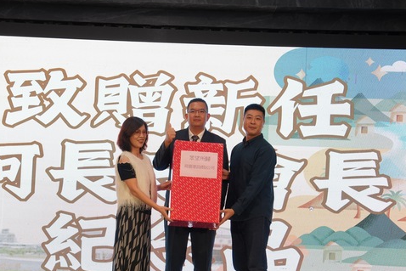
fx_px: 891
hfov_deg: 25.6
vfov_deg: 17.2
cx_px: 152
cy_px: 186
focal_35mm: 79
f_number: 3.2
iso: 250
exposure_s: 1/100
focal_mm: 54
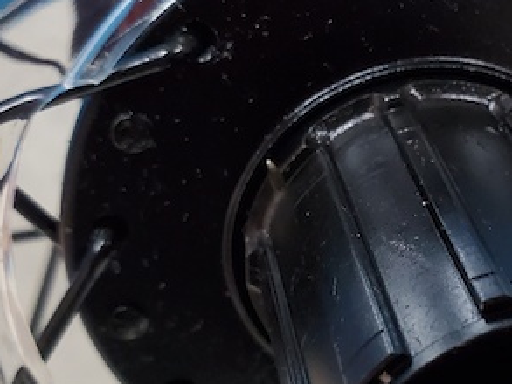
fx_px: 1051
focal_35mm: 71
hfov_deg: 26.1
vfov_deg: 20.7
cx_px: 500
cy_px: 244
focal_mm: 4.3
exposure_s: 1/40
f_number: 2.4
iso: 400
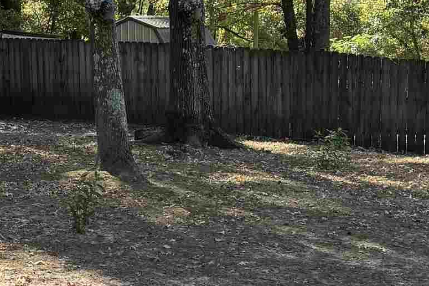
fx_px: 1179
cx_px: 41
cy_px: 119
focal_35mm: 99
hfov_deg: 20.2
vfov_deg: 13.8
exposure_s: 1/362
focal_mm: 6.76
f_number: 1.78
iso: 80
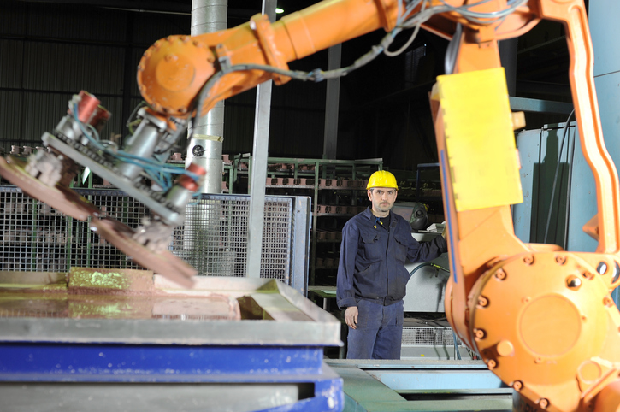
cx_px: 310
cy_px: 206
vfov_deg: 26.9
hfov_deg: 39.6
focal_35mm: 50
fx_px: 860
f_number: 4
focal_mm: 50
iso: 400
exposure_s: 1/40
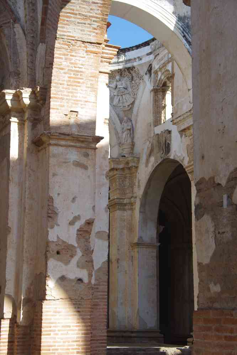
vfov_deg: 27.0
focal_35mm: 75
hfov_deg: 18.2
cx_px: 118
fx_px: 741
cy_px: 178
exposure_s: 1/80
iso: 200
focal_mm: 50
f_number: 8
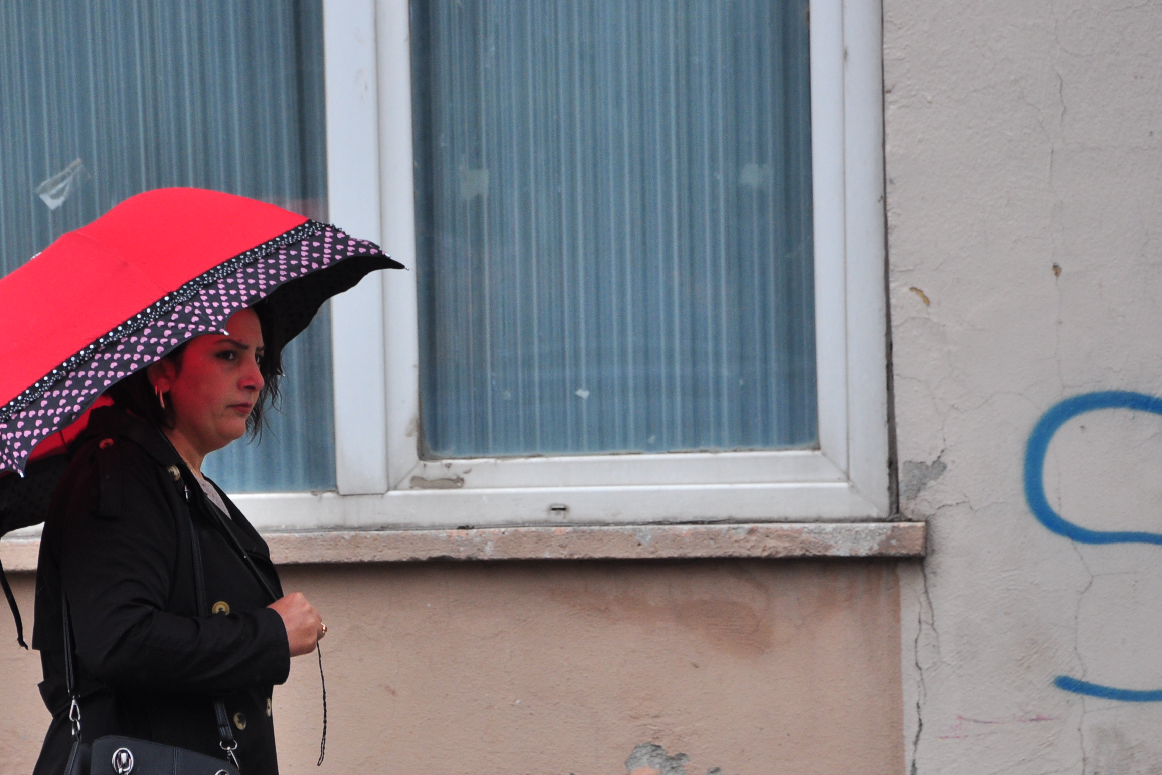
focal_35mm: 407
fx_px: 13126
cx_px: 436
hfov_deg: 5.1
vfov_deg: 3.4
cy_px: 413
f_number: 6.3
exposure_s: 1/640
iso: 400
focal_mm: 195
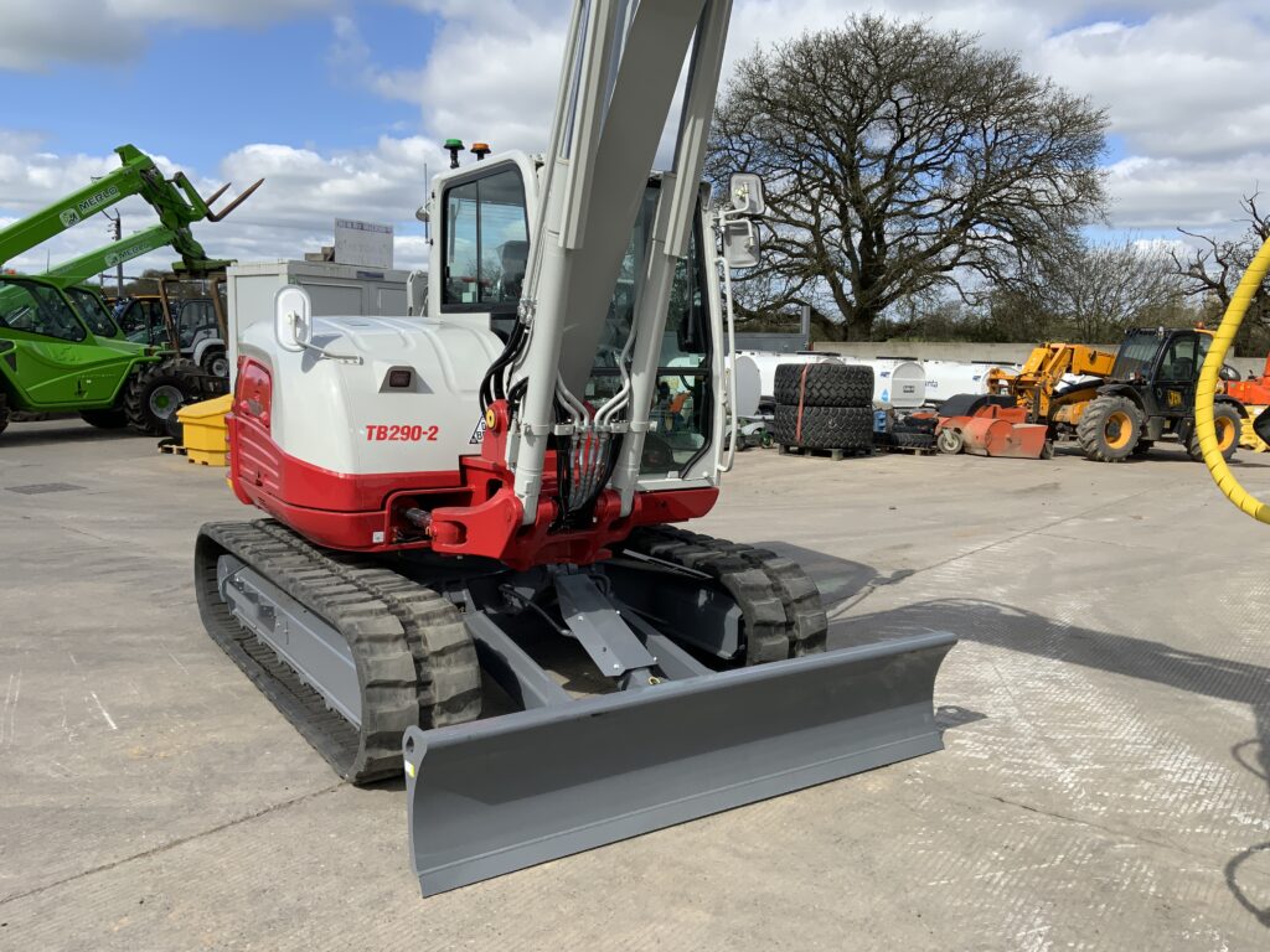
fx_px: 1064
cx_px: 635
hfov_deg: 61.7
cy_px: 476
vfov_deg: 48.2
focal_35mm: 29
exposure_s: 1/1730
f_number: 1.8
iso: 16
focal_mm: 3
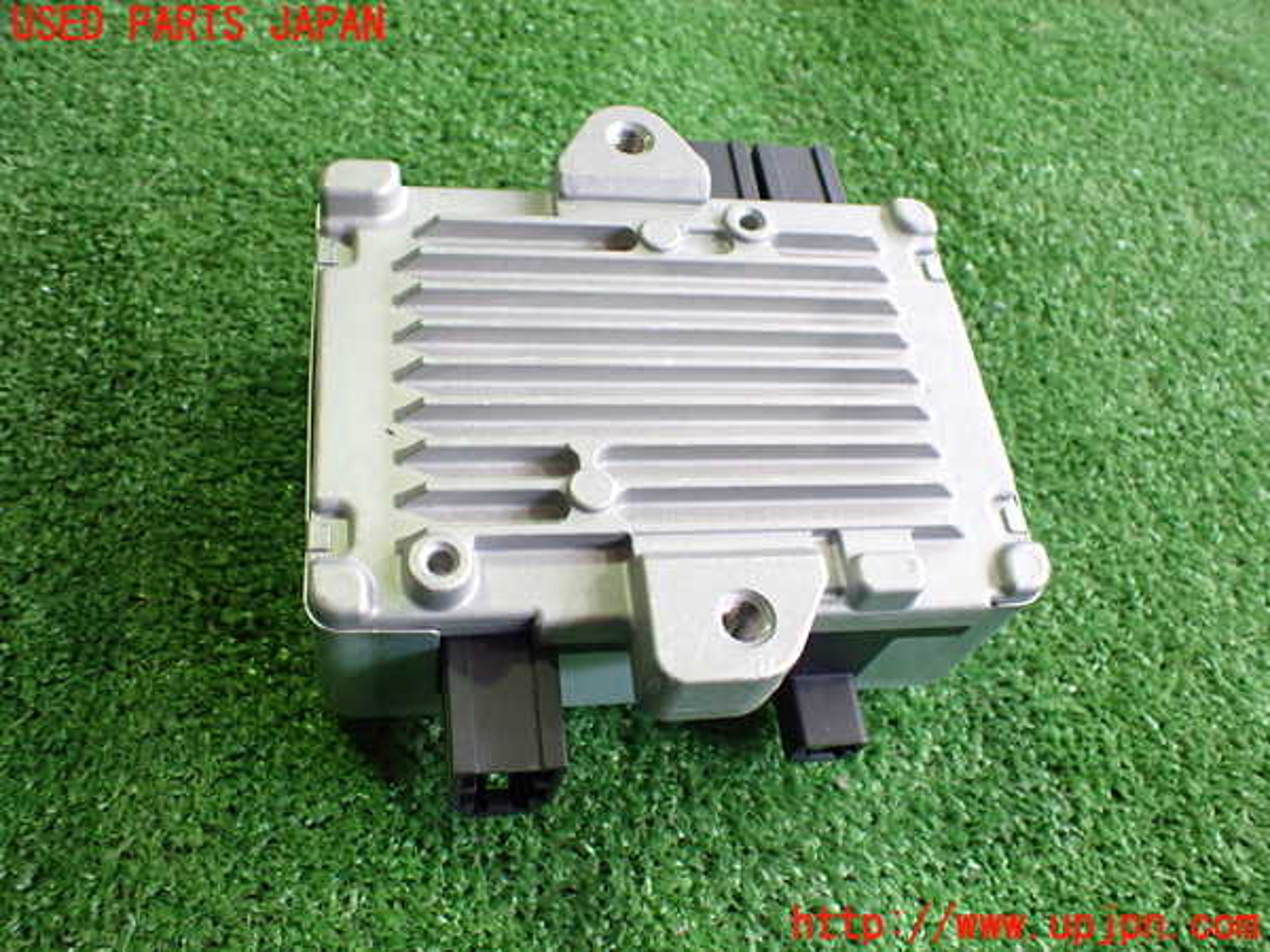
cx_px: 635
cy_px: 476
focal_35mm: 30
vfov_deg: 46.8
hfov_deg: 60.0
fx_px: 1101
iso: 800
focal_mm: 5.4
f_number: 2.3
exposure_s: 1/125
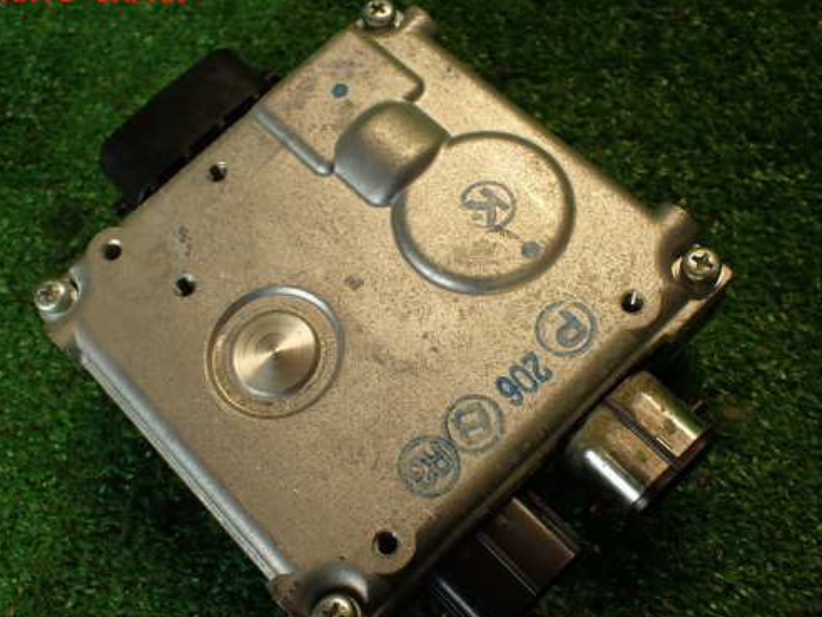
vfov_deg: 36.8
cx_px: 383
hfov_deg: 47.8
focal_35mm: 39
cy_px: 346
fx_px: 926
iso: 200
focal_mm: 5.79
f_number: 2.4
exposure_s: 1/60
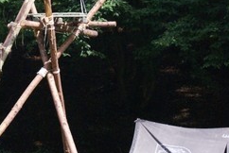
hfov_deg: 11.4
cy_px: 56
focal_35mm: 178
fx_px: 1136
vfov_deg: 7.7
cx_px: 26
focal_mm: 45
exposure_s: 1/640
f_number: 5.6
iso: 400
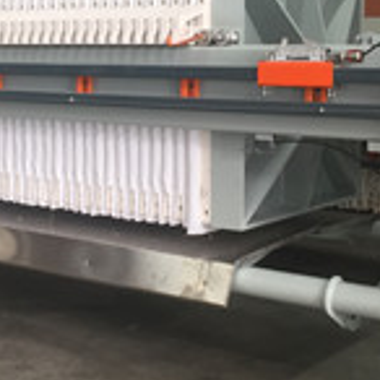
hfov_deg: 24.7
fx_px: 869
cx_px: 182
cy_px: 125
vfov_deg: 24.5
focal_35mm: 70
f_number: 2.2
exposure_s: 1/33
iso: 40
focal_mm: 4.15
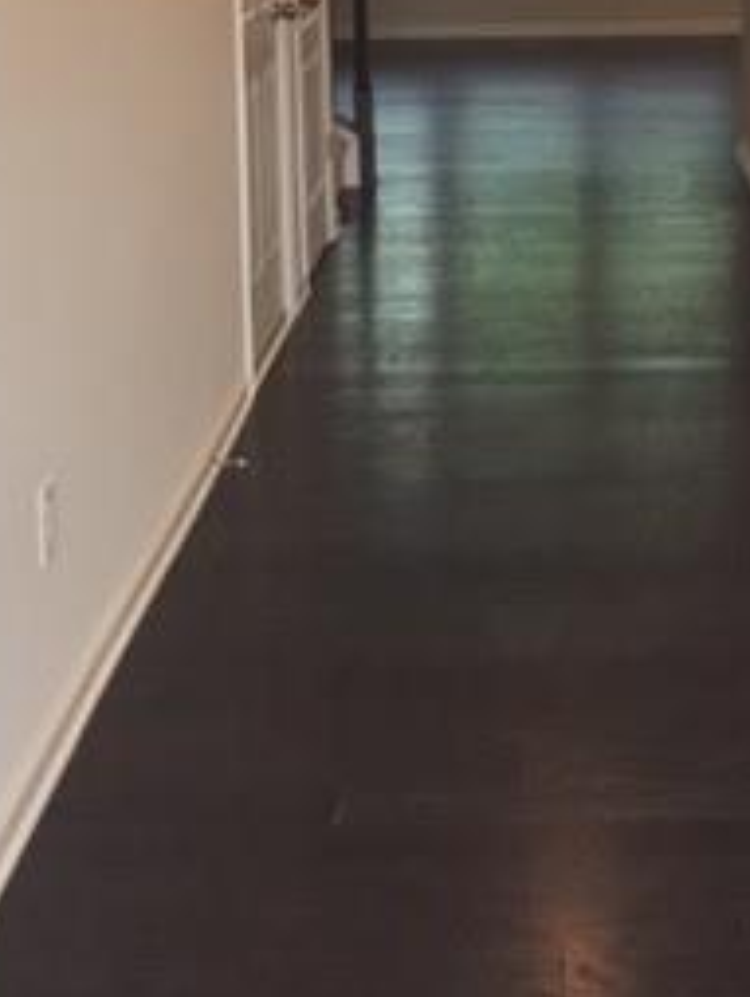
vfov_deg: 25.7
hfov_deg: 19.9
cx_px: 636
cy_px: 71
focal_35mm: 73
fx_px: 2105
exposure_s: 1/30
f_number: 2.2
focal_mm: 4.15
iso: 32
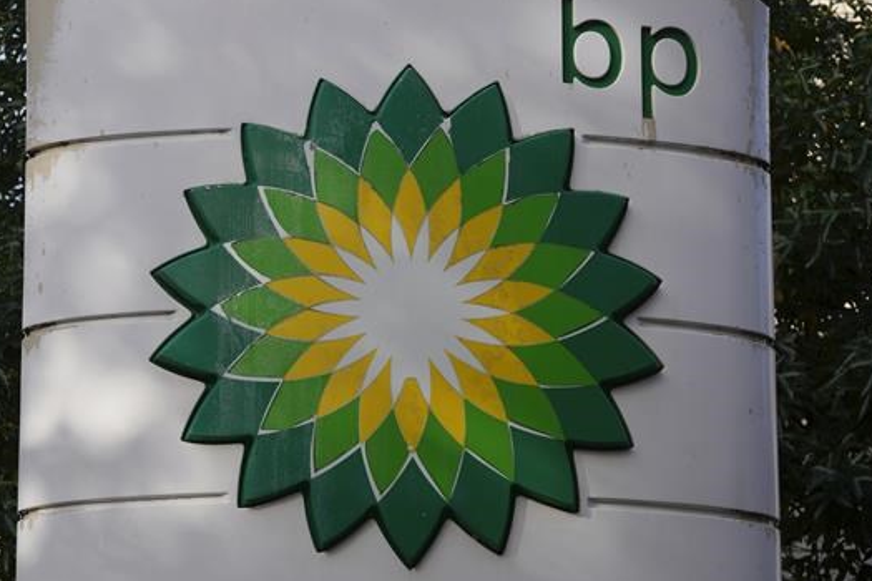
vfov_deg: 8.3
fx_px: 4021
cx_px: 399
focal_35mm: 166
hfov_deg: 12.4
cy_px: 243
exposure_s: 1/250
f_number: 5.6
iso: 100
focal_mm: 134
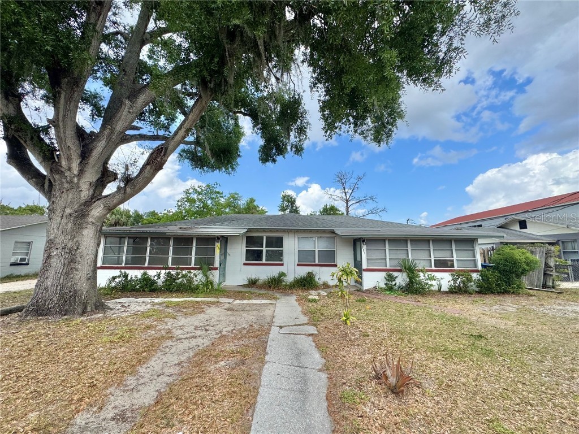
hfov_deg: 102.1
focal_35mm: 14
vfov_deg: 85.7
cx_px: 290
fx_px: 234
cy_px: 217
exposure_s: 1/1395
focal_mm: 2.22
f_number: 2.2
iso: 50
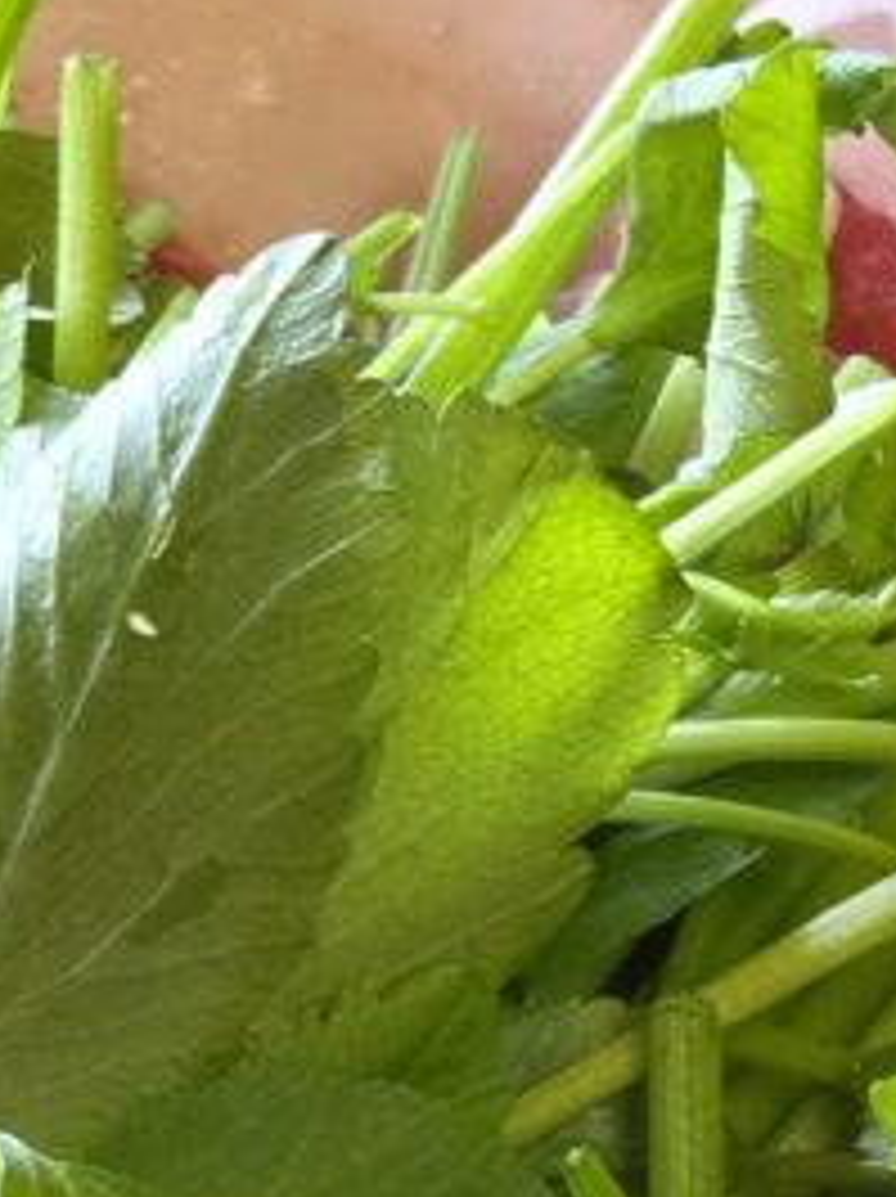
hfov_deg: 5.5
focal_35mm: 266
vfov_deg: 7.5
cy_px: 450
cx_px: 1135
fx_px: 9195
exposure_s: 1/120
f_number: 2.4
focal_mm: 7.9
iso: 400
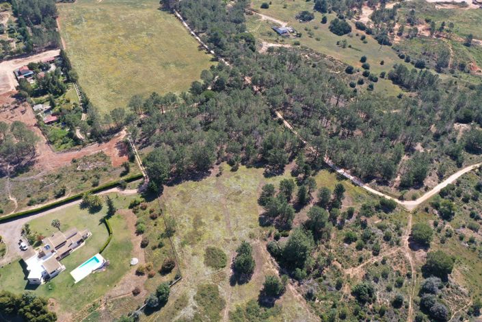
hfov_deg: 65.5
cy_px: 161
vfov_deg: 46.4
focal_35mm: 28
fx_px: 375
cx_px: 241
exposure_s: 1/320
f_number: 5
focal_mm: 10.26
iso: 100
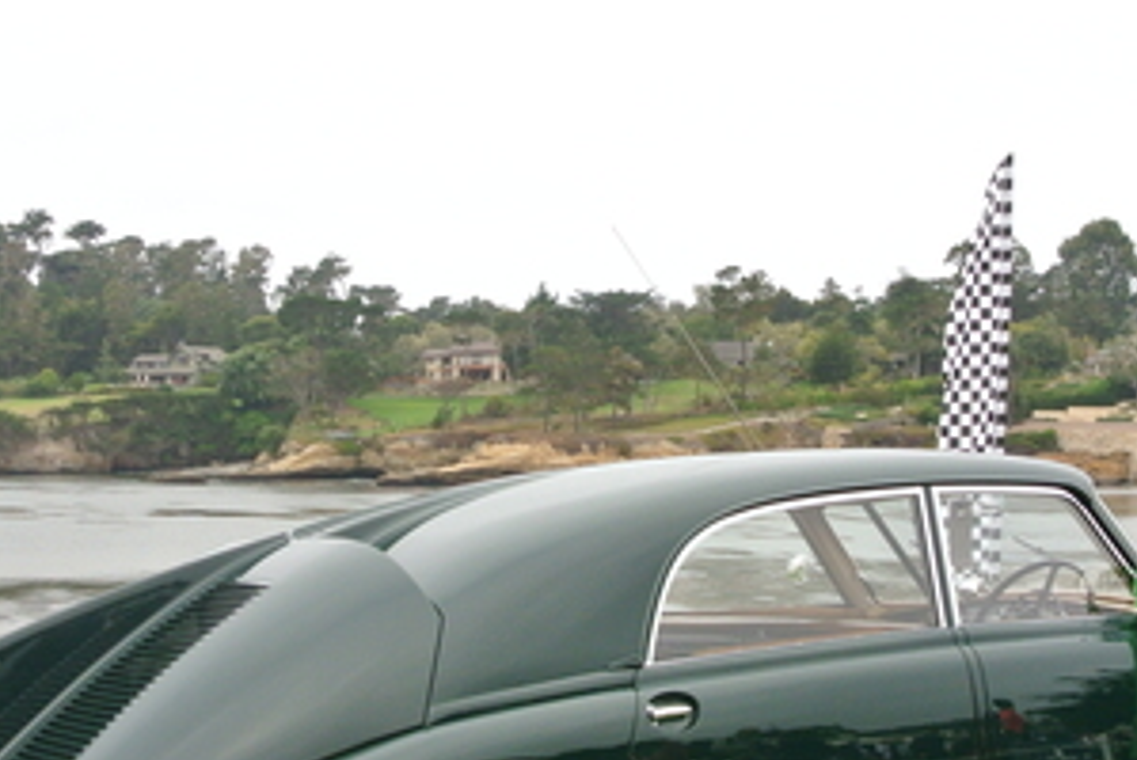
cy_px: 654
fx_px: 2466
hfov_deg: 26.0
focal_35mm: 78
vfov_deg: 17.3
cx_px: 555
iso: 400
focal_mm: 14.5
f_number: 11
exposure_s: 1/60
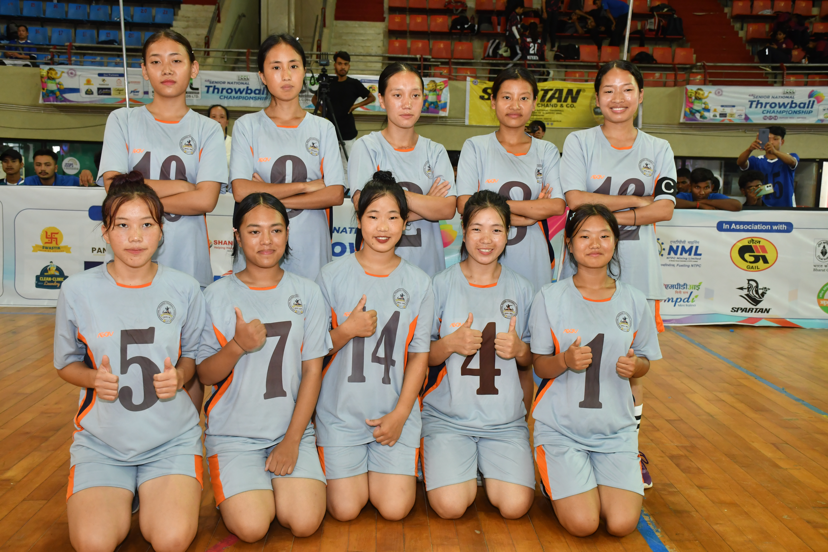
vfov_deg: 33.4
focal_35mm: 40
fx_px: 920
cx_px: 414
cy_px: 276
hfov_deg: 48.5
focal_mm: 27
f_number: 6.3
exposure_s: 1/60
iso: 800
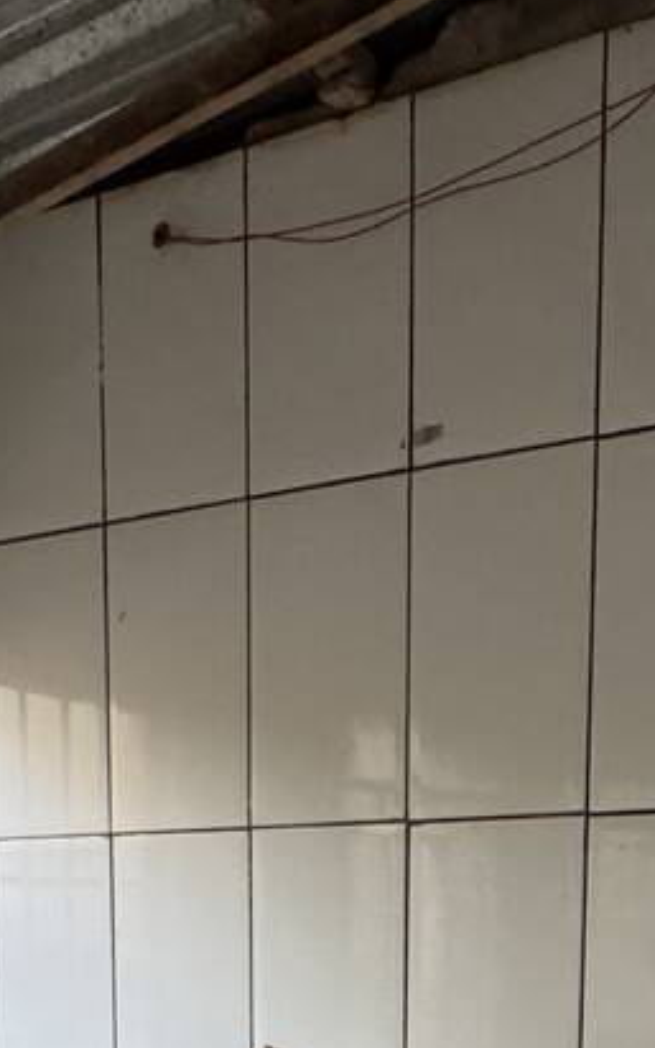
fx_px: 1485
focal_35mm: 52
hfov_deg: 24.9
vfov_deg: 33.5
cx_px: 313
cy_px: 1173
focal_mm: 2.22
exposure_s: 1/60
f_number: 2.2
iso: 400
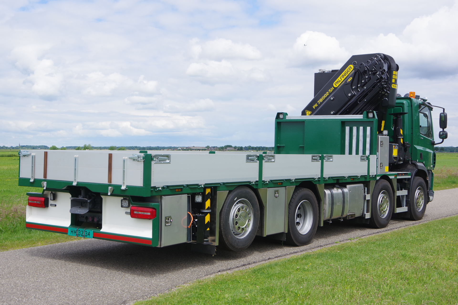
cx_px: 229
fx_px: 585
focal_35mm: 46
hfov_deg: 42.7
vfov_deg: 29.2
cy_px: 152
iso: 200
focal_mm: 31
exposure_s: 1/250
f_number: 9
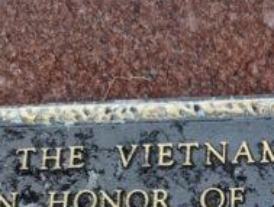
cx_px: 367
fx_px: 603
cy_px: 321
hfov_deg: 22.5
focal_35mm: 76
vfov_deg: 17.3
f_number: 1.85
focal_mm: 6.81
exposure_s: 1/82.9
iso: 1388
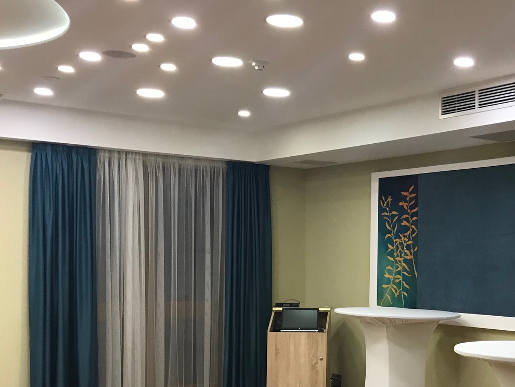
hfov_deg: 32.0
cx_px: 470
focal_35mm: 57
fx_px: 848
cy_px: 295
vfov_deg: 25.3
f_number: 1.8
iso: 40
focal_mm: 3.99
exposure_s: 1/31
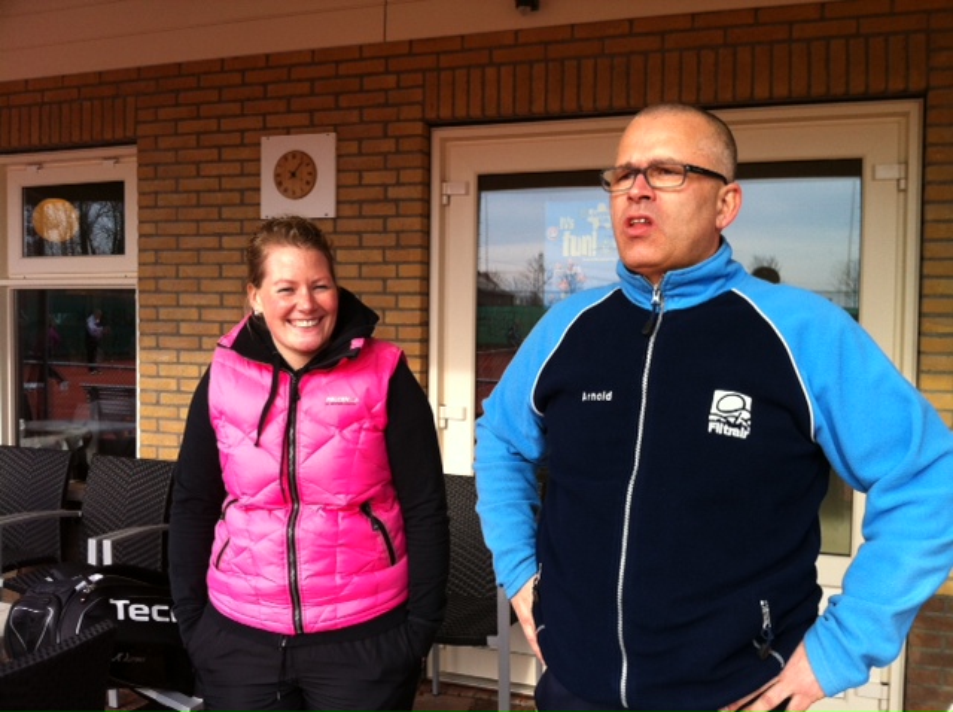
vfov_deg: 40.6
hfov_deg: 52.7
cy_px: 356
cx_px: 476
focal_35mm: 35
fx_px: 962
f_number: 2.8
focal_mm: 3.85
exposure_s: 1/152
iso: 80
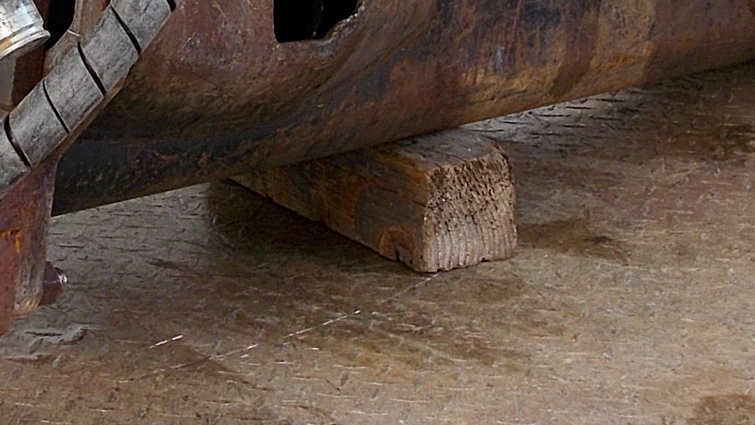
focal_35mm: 167
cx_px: 217
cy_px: -97
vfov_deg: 7.2
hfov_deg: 12.9
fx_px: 3344
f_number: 4.9
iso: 80
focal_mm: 10.3
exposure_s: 1/60
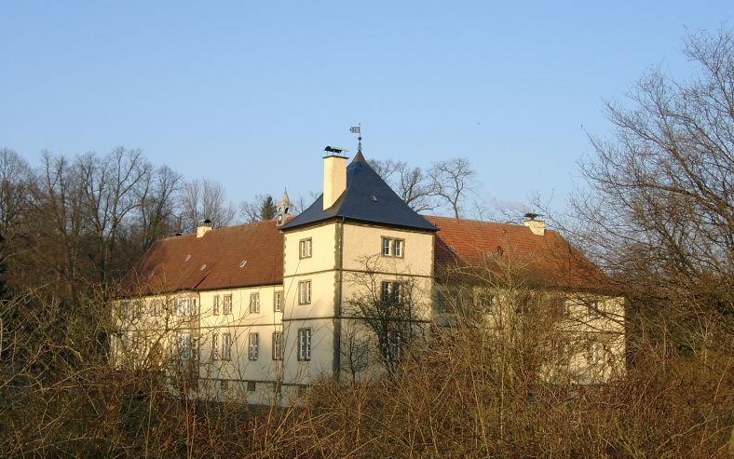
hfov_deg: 35.7
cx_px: 364
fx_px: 1141
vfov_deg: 22.8
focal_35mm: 57
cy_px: 253
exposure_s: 1/362
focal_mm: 11.05
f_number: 4
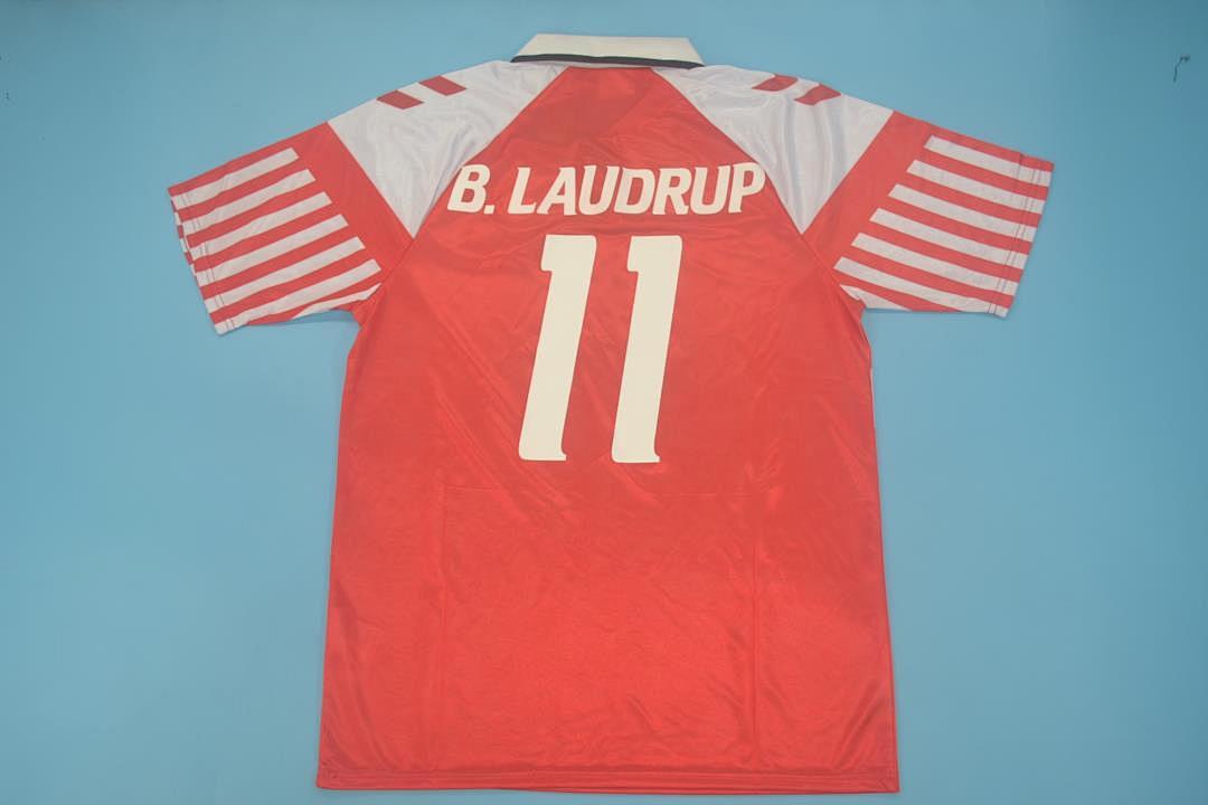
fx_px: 1107
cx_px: 604
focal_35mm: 33
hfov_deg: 57.2
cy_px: 402
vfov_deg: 40.0
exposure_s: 1/125
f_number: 3.8
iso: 200
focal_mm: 22
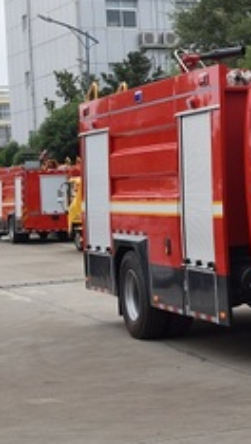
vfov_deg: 22.7
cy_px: 199
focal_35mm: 94
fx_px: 1109
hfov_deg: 12.4
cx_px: 344
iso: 400
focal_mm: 35
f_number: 6.3
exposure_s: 1/160
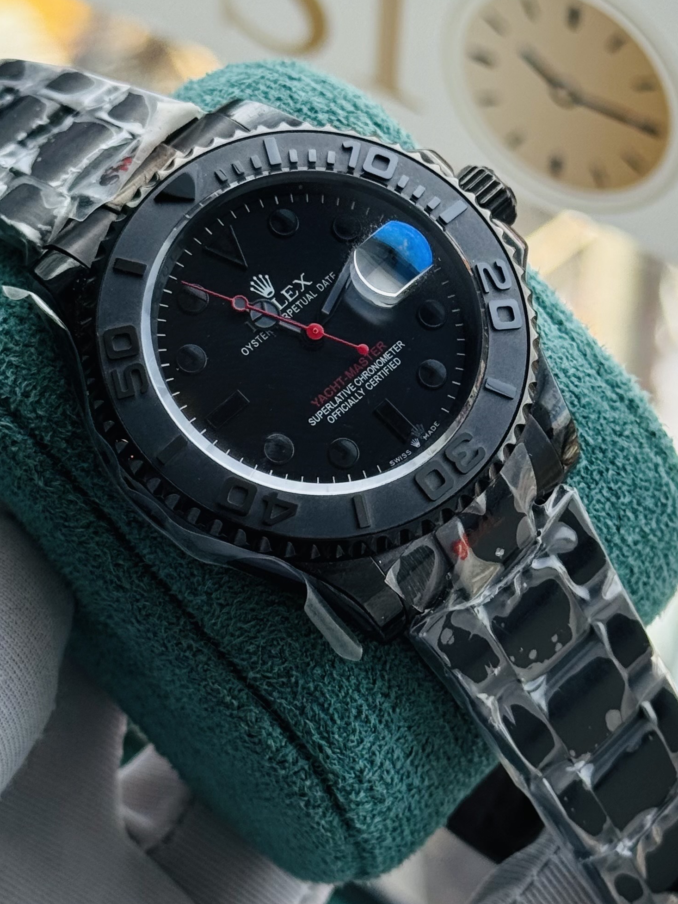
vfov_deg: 19.8
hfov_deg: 14.9
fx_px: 2586
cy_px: 428
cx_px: 439
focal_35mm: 99
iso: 64
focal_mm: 6.76
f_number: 1.78
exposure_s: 1/549
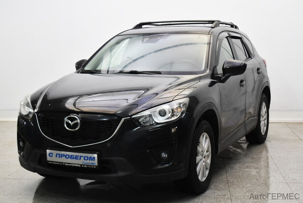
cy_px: 102
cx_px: 152
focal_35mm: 57
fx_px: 480
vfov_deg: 23.8
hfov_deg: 35.0
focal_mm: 38
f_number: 5
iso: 800
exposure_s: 1/60
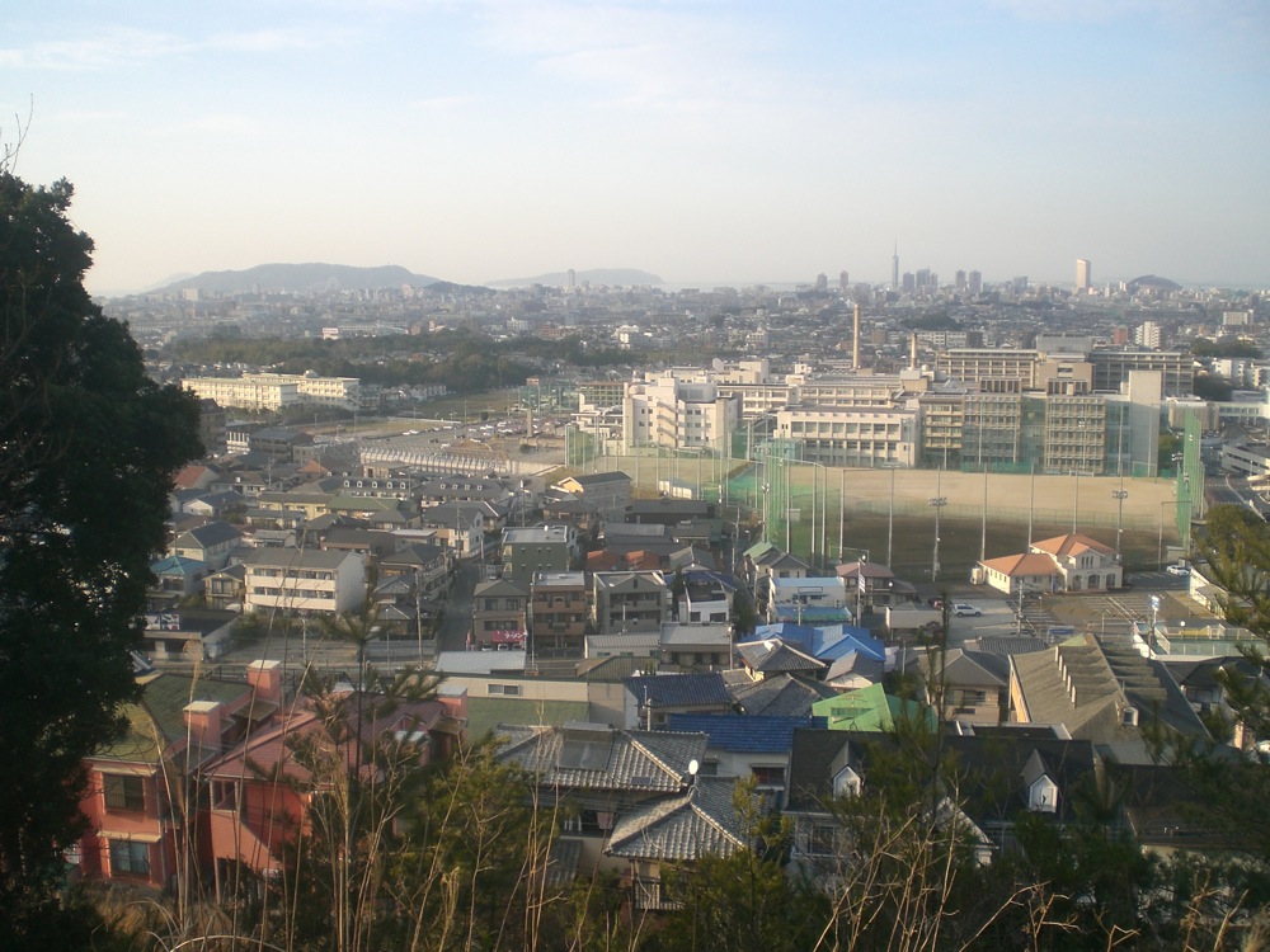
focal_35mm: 38
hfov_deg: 49.0
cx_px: 635
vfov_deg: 37.7
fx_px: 1394
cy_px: 476
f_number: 3.1
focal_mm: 6.3
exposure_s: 1/320
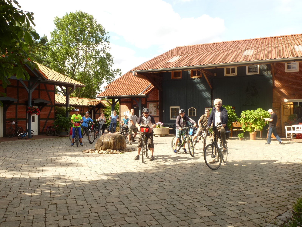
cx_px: 151
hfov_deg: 60.0
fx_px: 262
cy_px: 114
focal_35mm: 30
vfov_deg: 46.8
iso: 100
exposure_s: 1/160
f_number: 5
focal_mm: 5.4
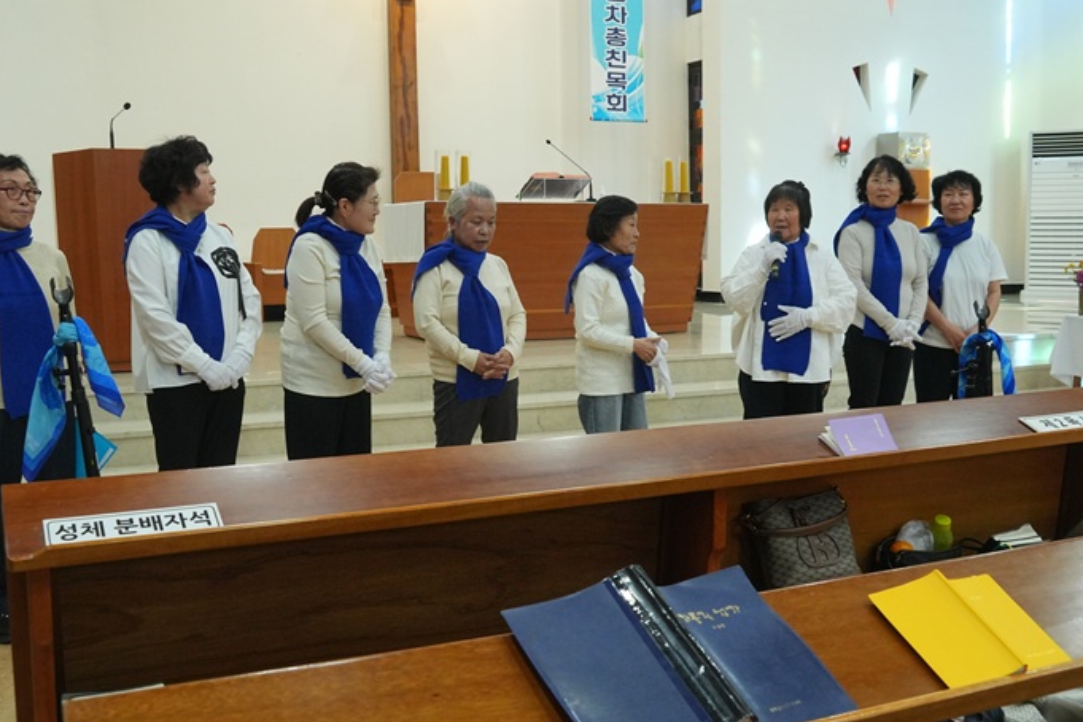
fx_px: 1113
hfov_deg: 51.9
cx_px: 520
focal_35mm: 37
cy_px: 357
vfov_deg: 35.9
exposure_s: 1/100
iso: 2500
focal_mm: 22
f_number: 6.3
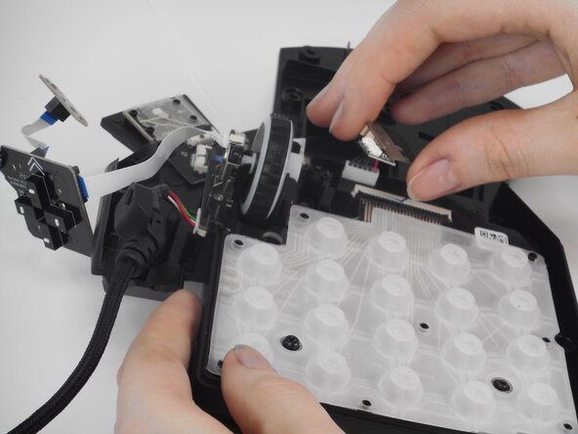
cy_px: 217
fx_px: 2555
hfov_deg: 12.9
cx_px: 289
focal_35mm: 153
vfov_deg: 9.7
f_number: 6.2
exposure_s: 1/60
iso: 180
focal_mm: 27.4
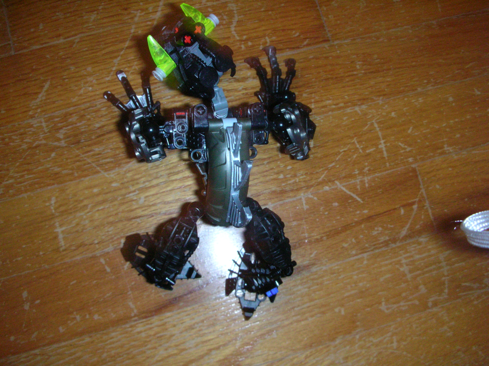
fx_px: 494
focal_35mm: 35
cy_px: 183
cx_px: 244
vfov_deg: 40.7
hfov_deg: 52.6
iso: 200
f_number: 3
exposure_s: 2
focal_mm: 5.8
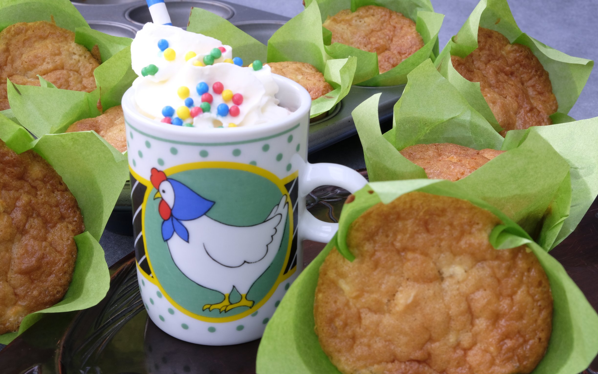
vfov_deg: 25.3
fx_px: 831
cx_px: 298
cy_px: 203
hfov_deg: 39.6
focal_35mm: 51
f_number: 16
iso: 640
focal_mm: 32.9
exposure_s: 1/3.5
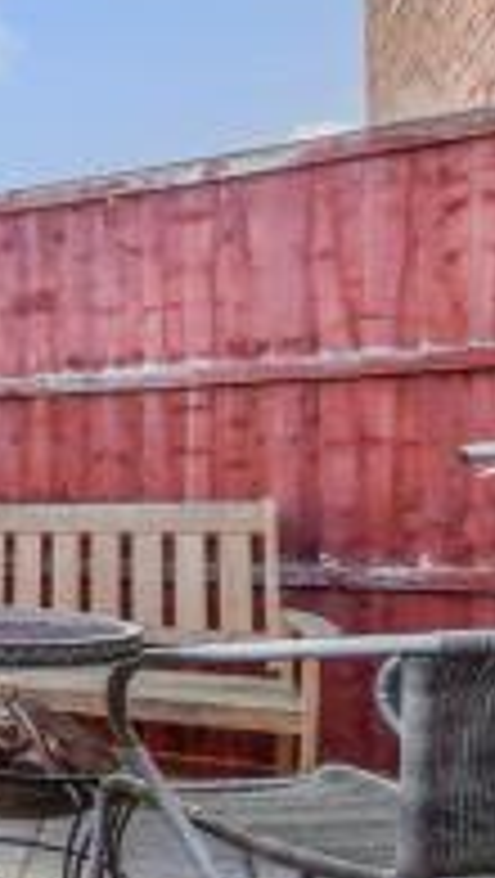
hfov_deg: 14.8
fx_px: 1490
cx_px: -549
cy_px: 511
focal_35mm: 64
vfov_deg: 32.7
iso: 160
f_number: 8
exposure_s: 1/50
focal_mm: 17
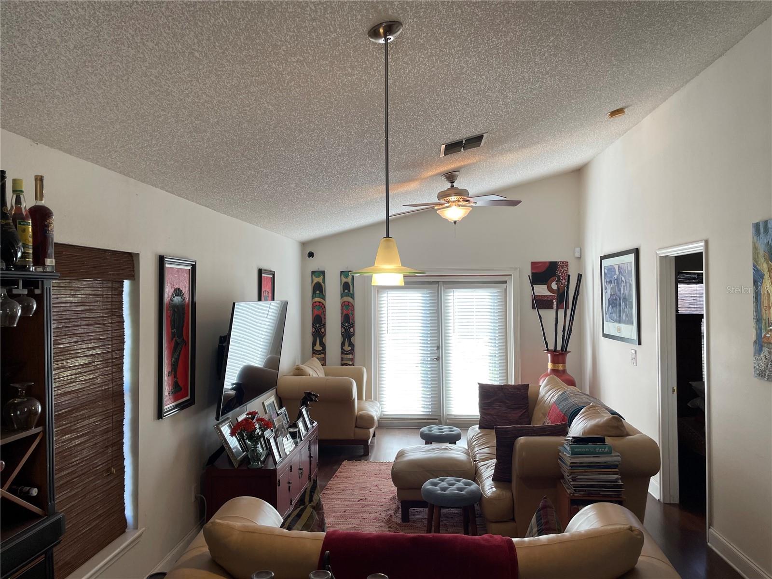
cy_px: 290
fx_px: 580
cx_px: 386
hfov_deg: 67.3
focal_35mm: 26
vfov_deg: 53.1
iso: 64
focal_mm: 4.2
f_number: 1.6
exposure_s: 1/120
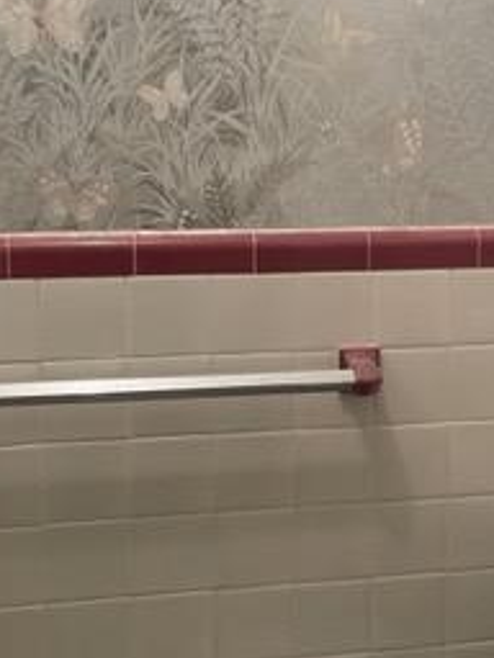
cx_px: 383
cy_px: 288
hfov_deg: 22.3
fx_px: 1237
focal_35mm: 65
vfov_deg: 29.8
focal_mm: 4.2
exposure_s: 1/60
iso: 80
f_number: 1.6
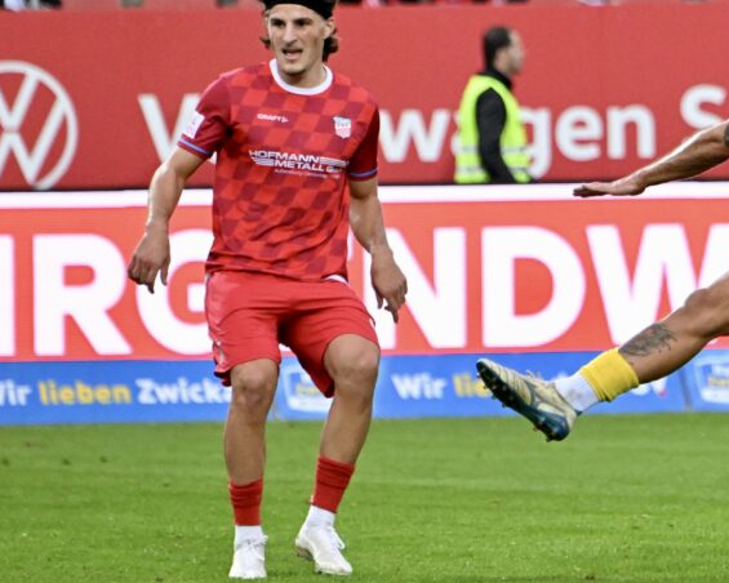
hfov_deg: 3.4
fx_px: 12104
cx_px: 609
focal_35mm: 561
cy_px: 274
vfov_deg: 2.8
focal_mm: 330
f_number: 5.6
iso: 7200
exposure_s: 1/1600
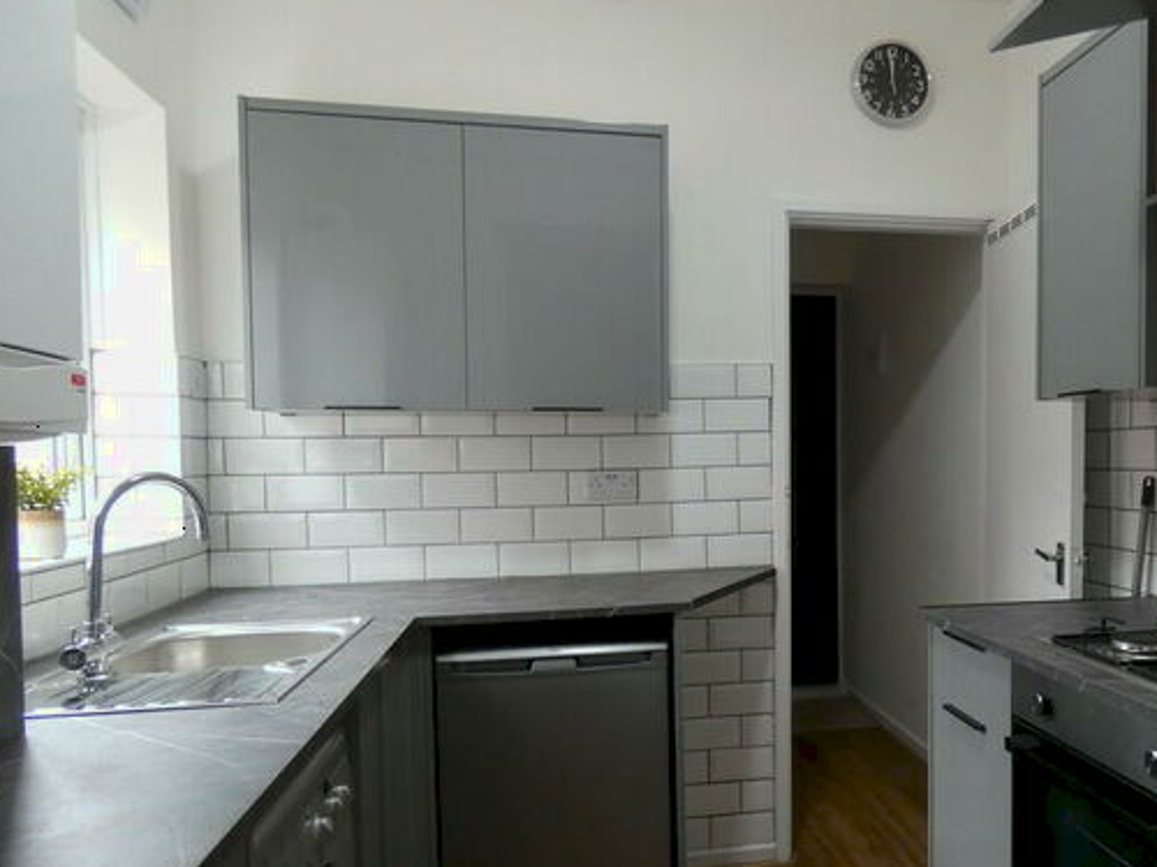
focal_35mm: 28
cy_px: 505
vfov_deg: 49.5
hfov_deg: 61.8
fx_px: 936
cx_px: 775
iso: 320
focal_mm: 3.6
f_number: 2.8
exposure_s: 1/60
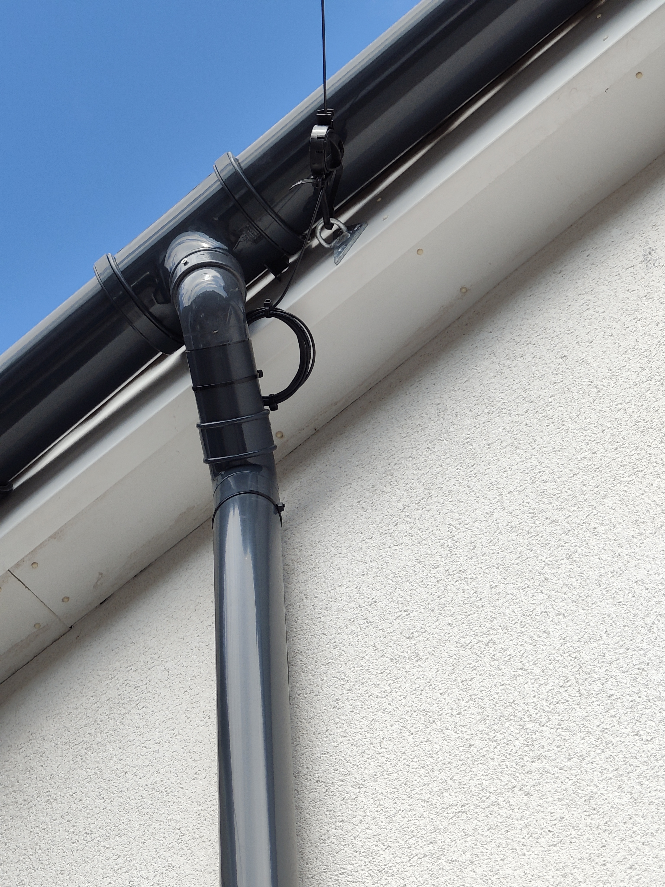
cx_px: 332
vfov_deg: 14.1
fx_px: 3586
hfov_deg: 10.6
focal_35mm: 140
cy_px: 444
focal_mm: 13.3
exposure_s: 1/474
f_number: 2.55
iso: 71
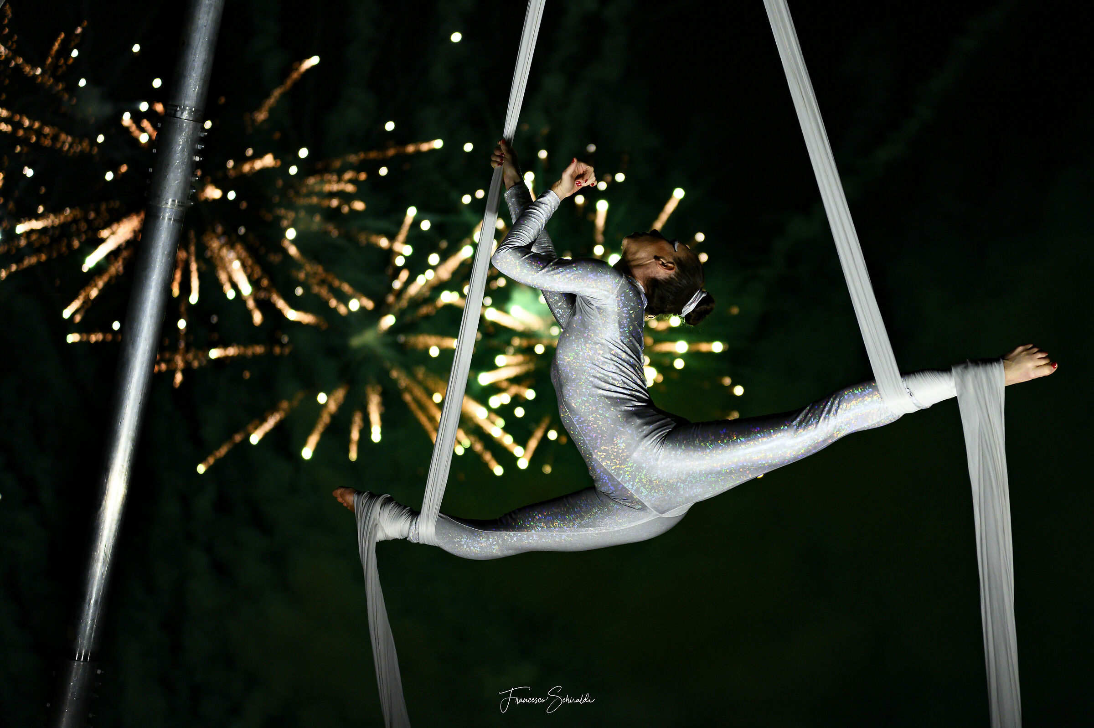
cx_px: 547
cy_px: 364
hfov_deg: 28.9
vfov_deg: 19.4
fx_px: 2126
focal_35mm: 70
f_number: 2.8
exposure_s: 1/400
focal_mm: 70
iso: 1600
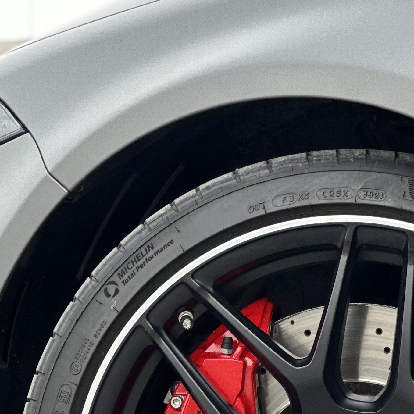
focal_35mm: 181
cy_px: 346
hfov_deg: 9.7
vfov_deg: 9.6
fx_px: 2449
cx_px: 283
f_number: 2.8
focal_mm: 9
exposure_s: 1/121
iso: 125
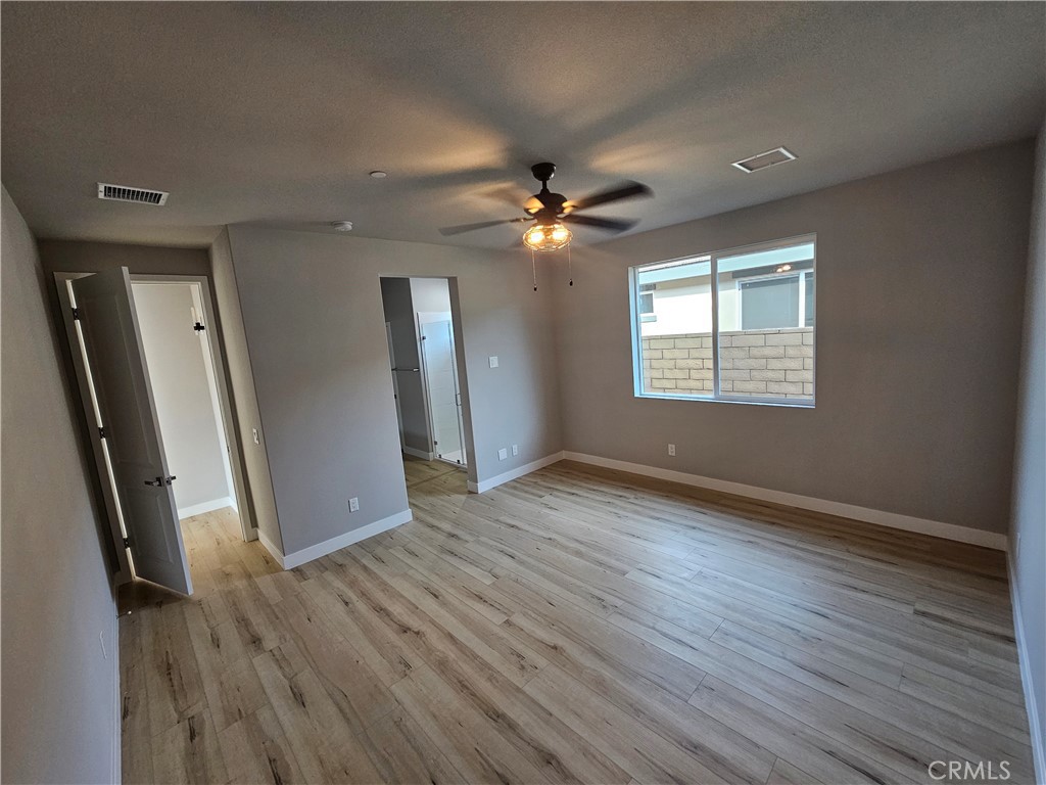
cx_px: 523
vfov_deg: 89.9
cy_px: 392
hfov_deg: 106.2
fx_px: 393
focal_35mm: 13
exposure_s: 1/60
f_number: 2.2
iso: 160
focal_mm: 2.2
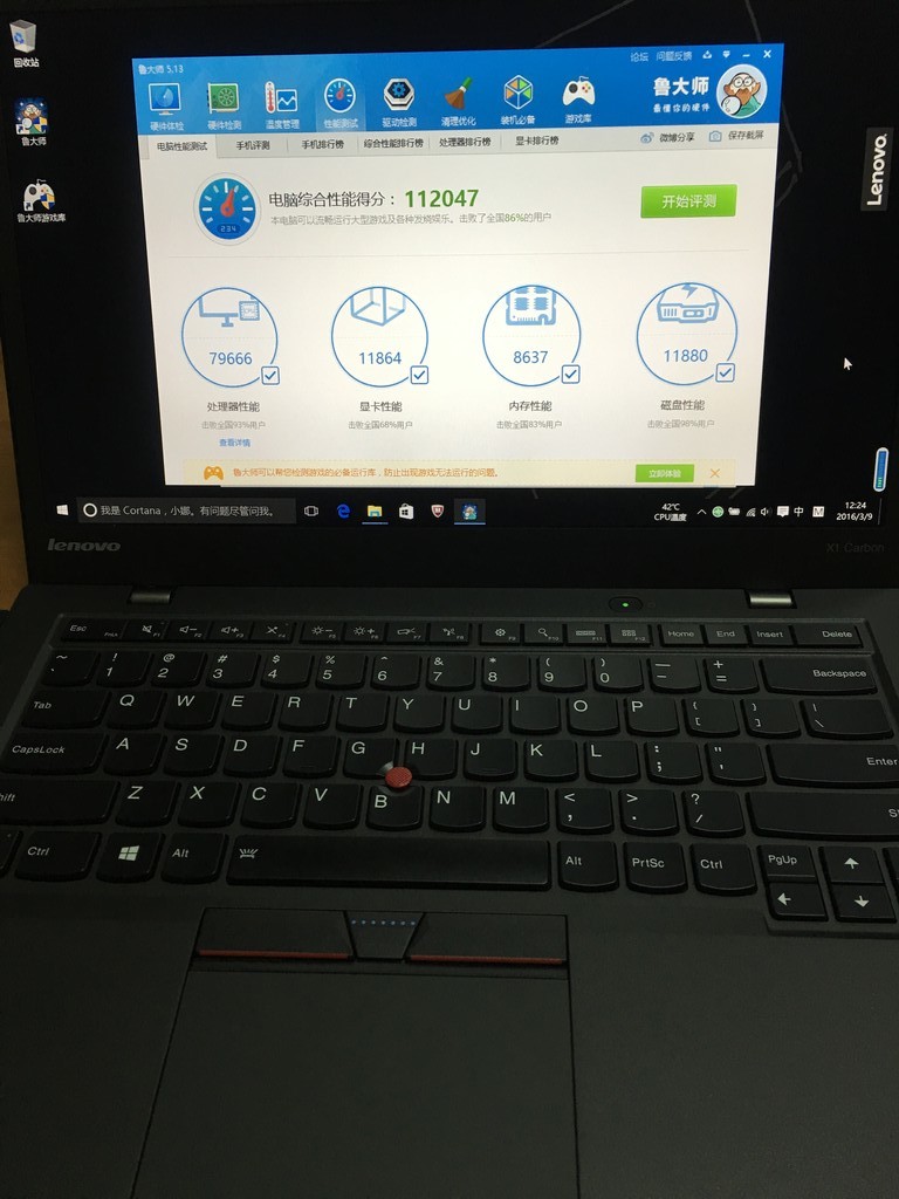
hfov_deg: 48.2
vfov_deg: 61.7
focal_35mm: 29
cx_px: 450
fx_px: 1004
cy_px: 600
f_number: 2.2
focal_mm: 4.15
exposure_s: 1/33
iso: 32
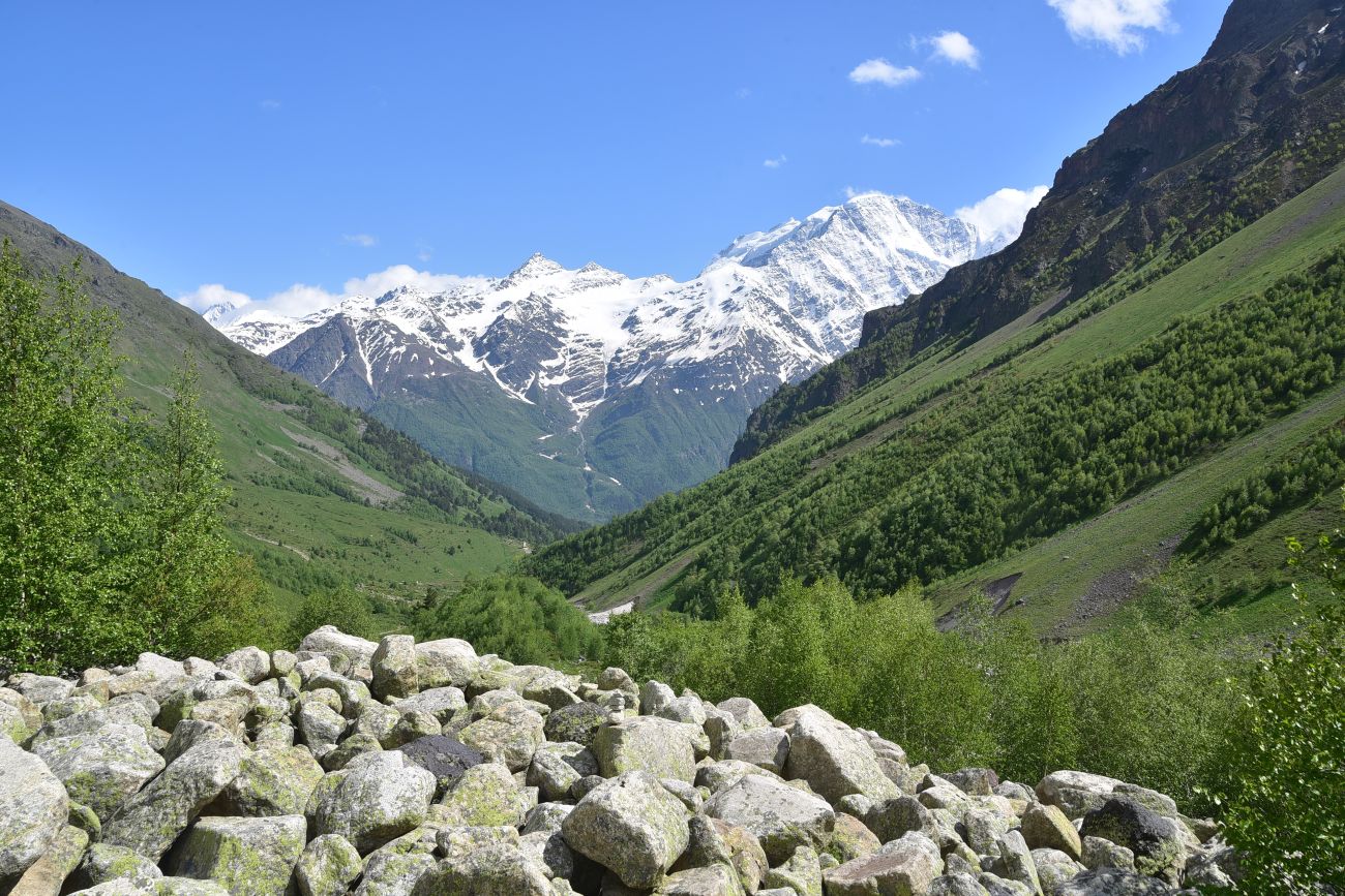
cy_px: 448
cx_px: 672
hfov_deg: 60.3
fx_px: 1158
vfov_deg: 42.3
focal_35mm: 31
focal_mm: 31
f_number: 11
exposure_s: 1/125
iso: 100
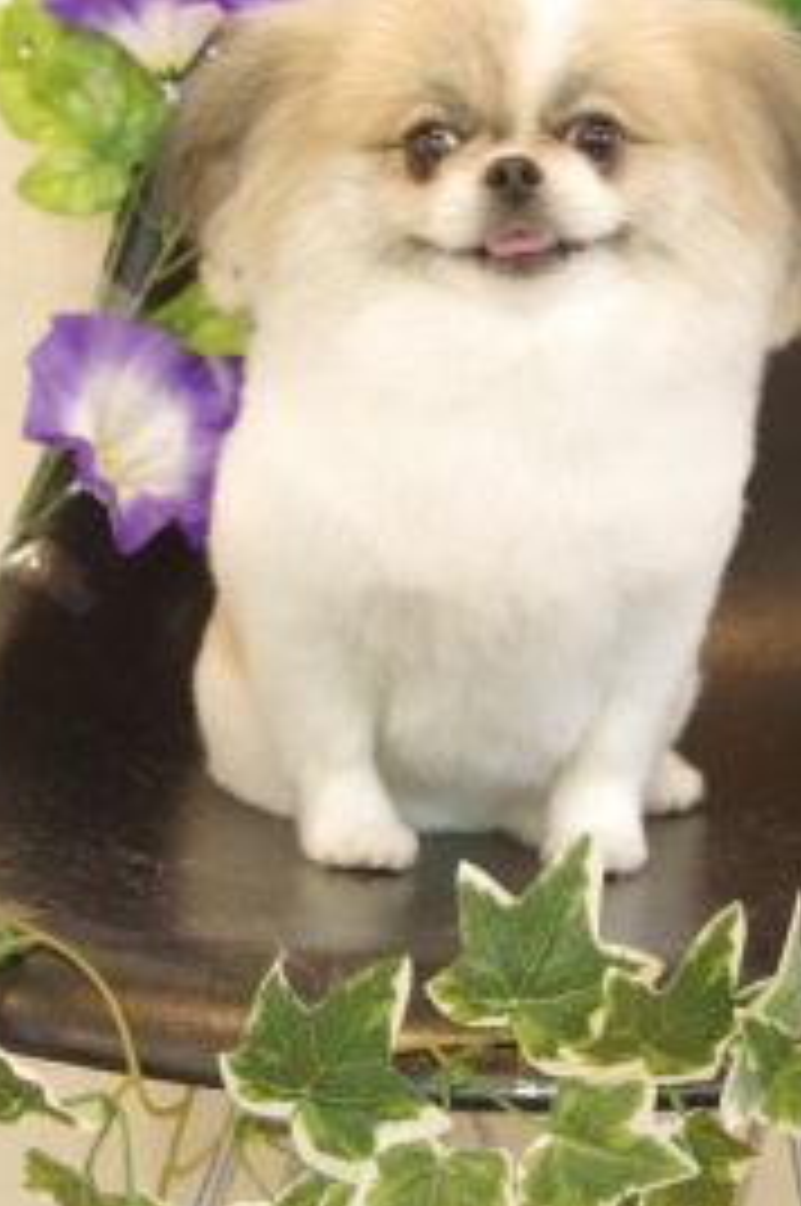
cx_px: 544
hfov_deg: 16.0
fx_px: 2844
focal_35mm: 85
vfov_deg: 23.8
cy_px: 392
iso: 3200
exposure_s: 1/60
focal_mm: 38
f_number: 5
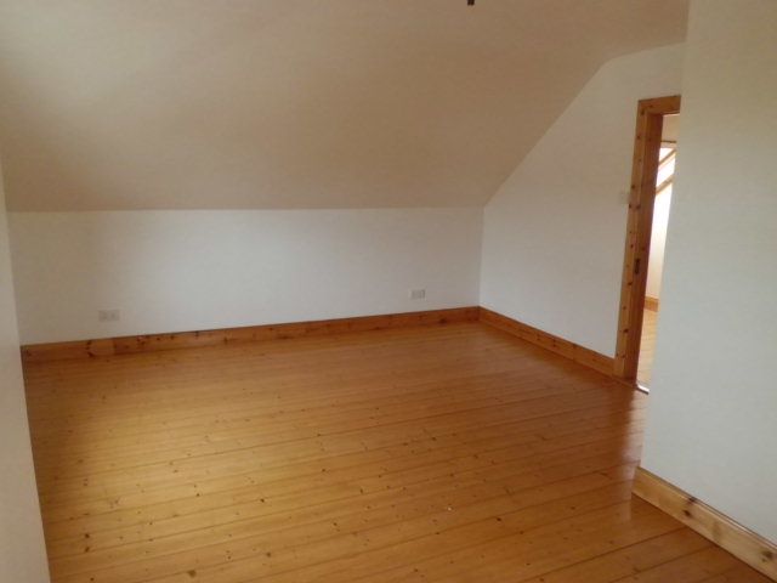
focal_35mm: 26
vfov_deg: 53.1
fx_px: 584
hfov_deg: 67.3
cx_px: 388
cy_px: 292
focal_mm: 4.7
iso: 200
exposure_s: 1/60
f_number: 2.8
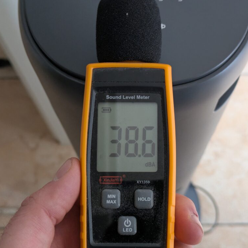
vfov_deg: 28.2
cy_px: 124
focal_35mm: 61
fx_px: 494
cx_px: 145
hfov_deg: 28.1
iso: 293
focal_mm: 5.43
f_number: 1.89
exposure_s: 1/60
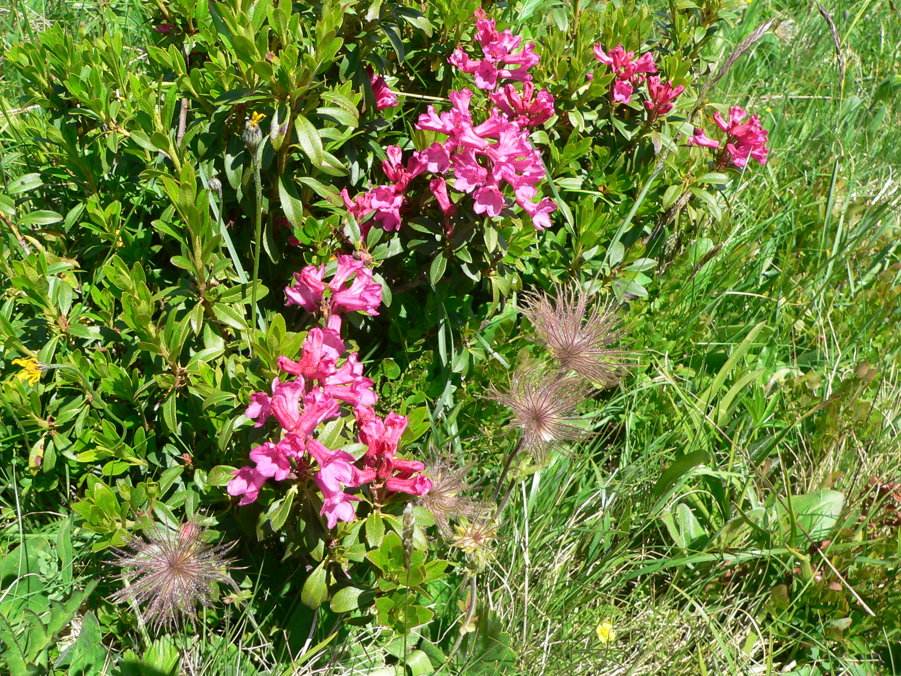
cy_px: 338
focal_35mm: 36
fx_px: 937
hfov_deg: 51.4
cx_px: 450
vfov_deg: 39.7
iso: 100
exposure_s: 1/500
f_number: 4
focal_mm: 6
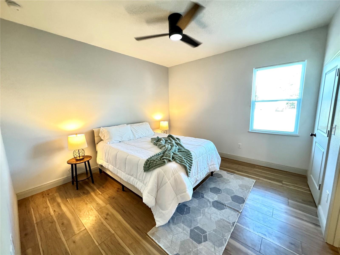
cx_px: 170
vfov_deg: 85.7
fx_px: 138
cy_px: 128
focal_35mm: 14
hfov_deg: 102.1
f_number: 2.2
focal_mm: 2.22
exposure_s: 1/60
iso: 500
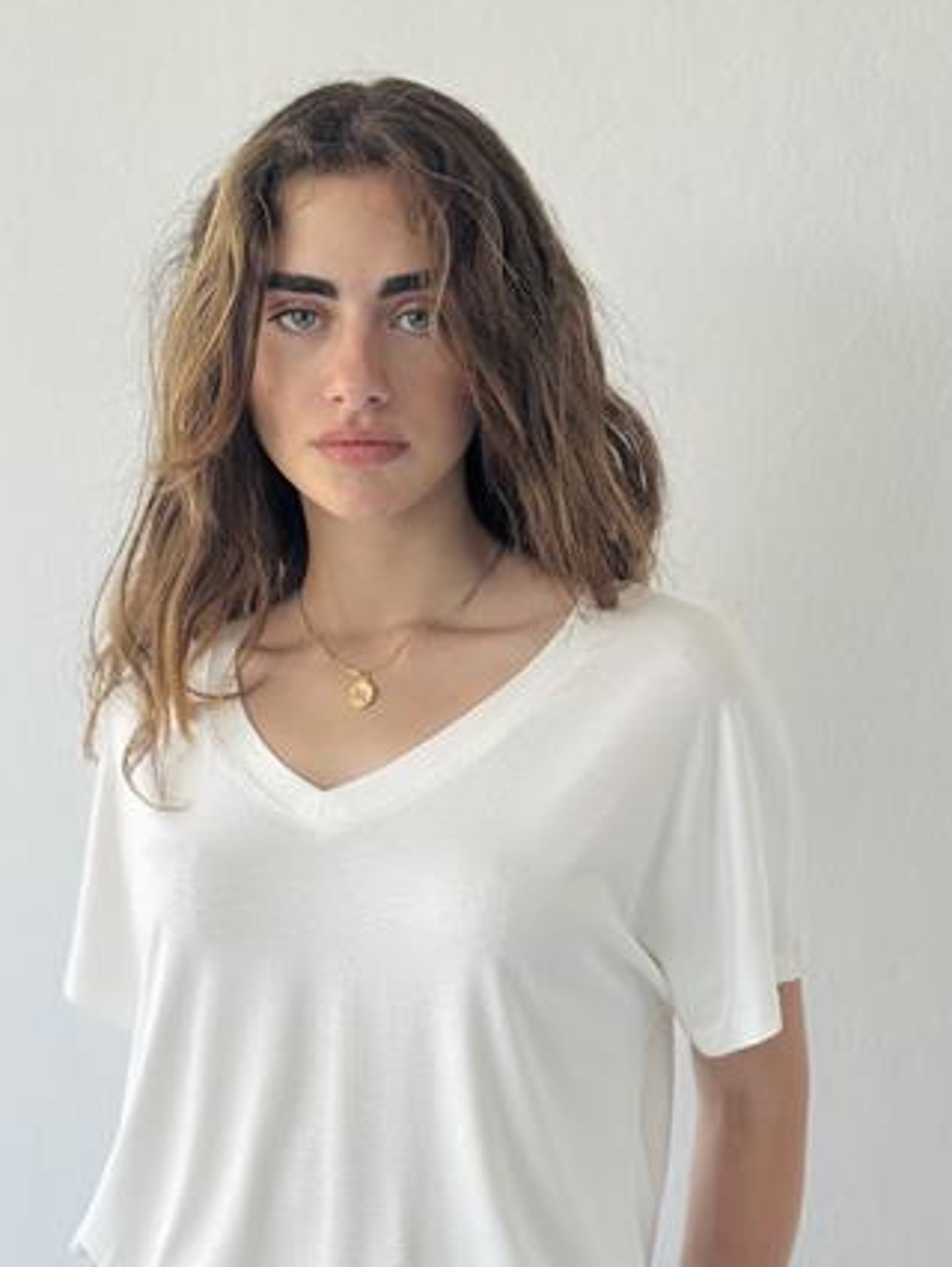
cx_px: 434
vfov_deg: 32.2
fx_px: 2198
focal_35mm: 60
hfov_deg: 24.4
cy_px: 680
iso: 64
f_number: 1.78
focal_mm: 6.76
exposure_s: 1/170
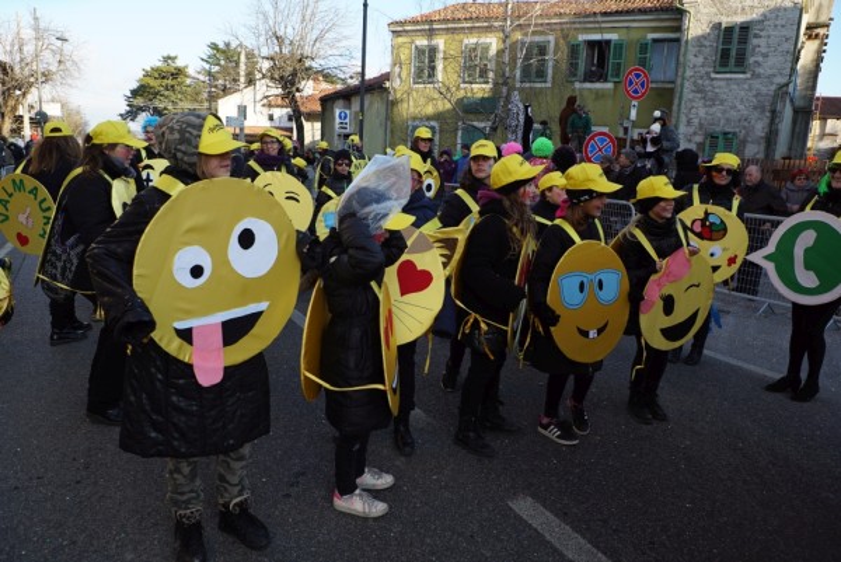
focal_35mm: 24
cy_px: 281
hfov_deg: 73.7
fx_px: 561
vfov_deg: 53.2
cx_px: 420
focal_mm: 24
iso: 125
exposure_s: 1/100
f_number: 6.3
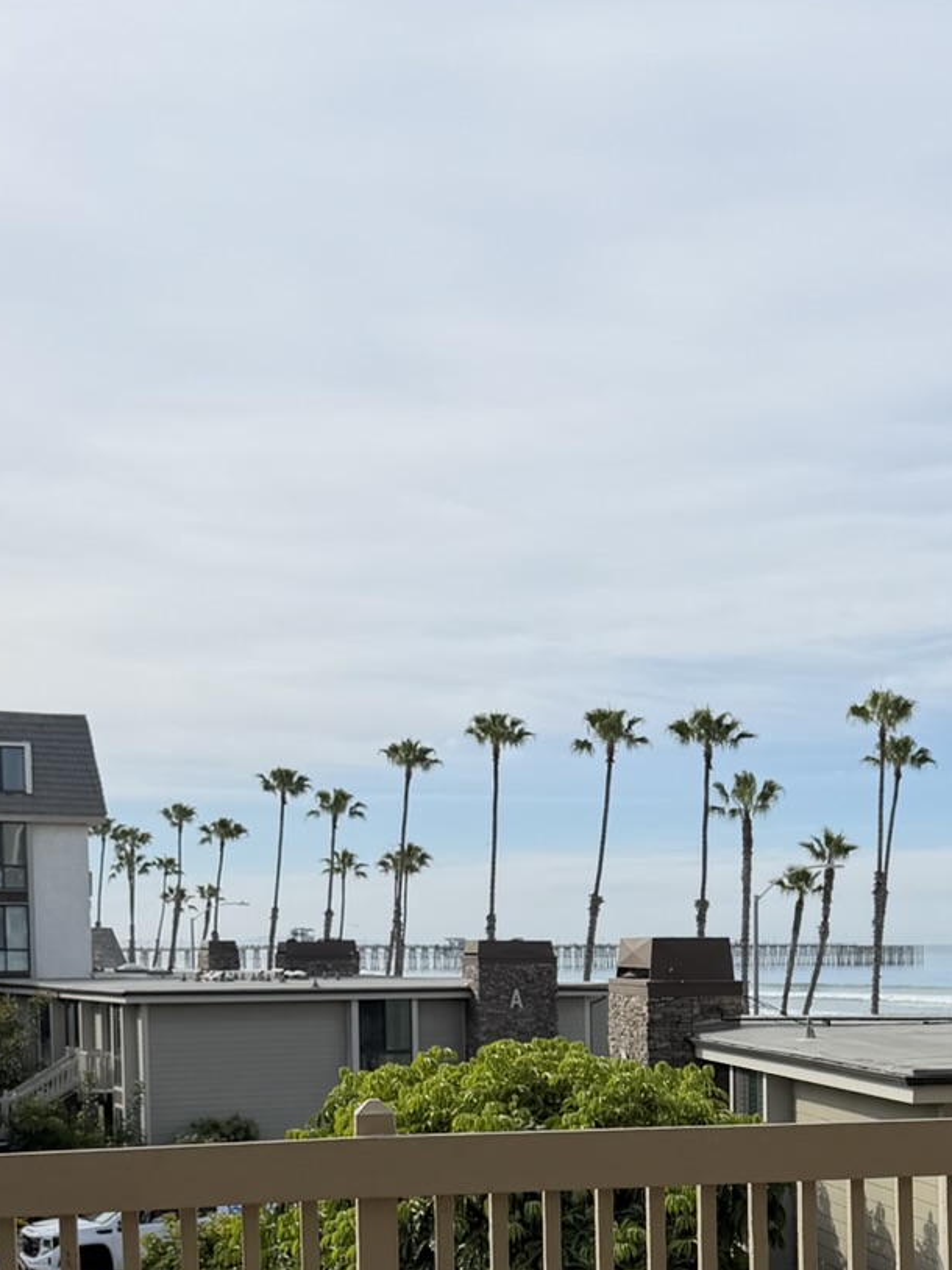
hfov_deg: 24.3
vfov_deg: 31.6
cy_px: 1070
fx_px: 2165
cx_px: 805
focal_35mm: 59
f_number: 1.78
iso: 80
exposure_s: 1/6711
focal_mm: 6.76
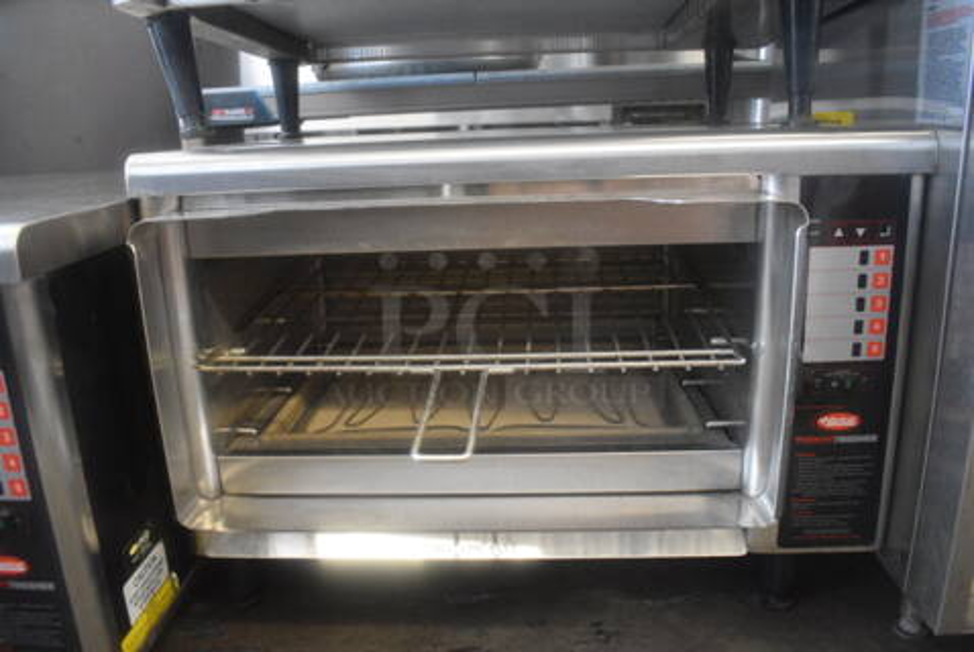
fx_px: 731
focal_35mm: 27
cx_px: 487
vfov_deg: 48.1
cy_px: 326
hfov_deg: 67.3
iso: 3200
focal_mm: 18
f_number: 3.5
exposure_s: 1/125
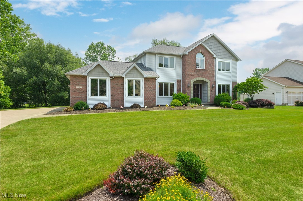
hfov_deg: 81.2
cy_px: 100
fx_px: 177
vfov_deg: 59.4
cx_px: 152
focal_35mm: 21
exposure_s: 1/800
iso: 200
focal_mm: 21
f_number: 9
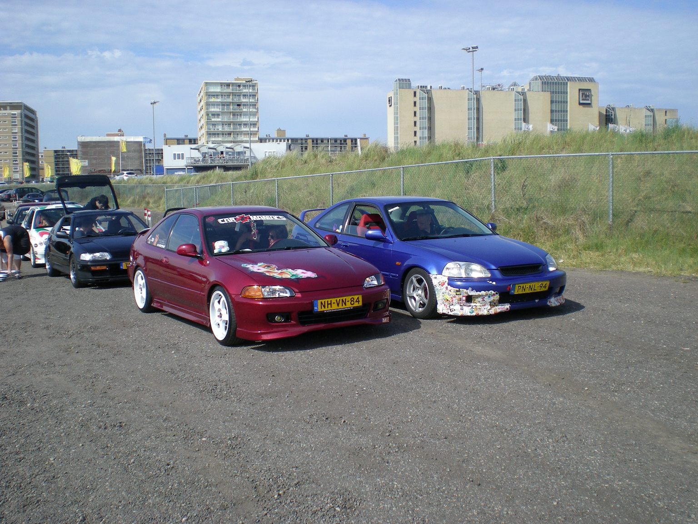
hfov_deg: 49.0
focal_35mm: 38
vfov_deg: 37.7
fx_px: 766
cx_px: 349
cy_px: 262
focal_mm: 6.3
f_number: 4.6
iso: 50
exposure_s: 1/342
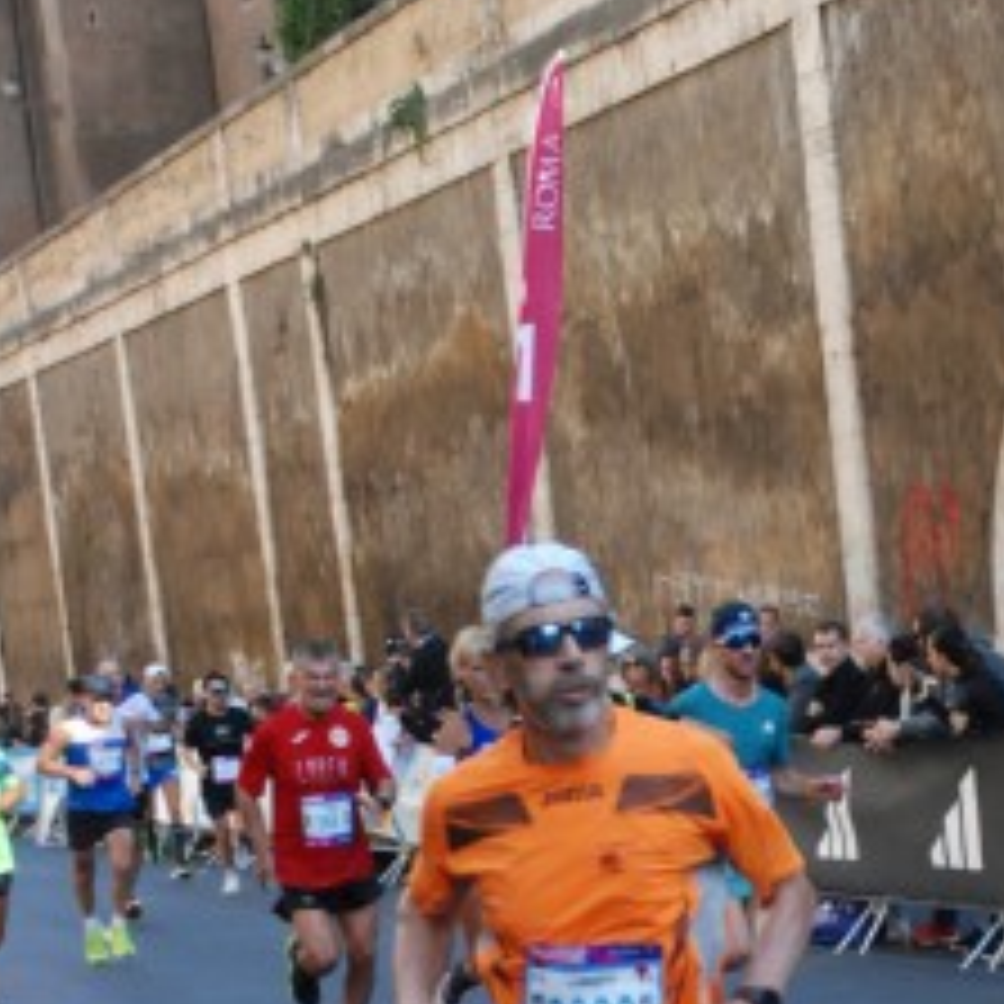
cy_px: 1153
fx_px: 4955
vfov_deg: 11.4
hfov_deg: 11.5
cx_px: 885
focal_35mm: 151
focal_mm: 44
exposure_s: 1/800
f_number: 4.8
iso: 1000
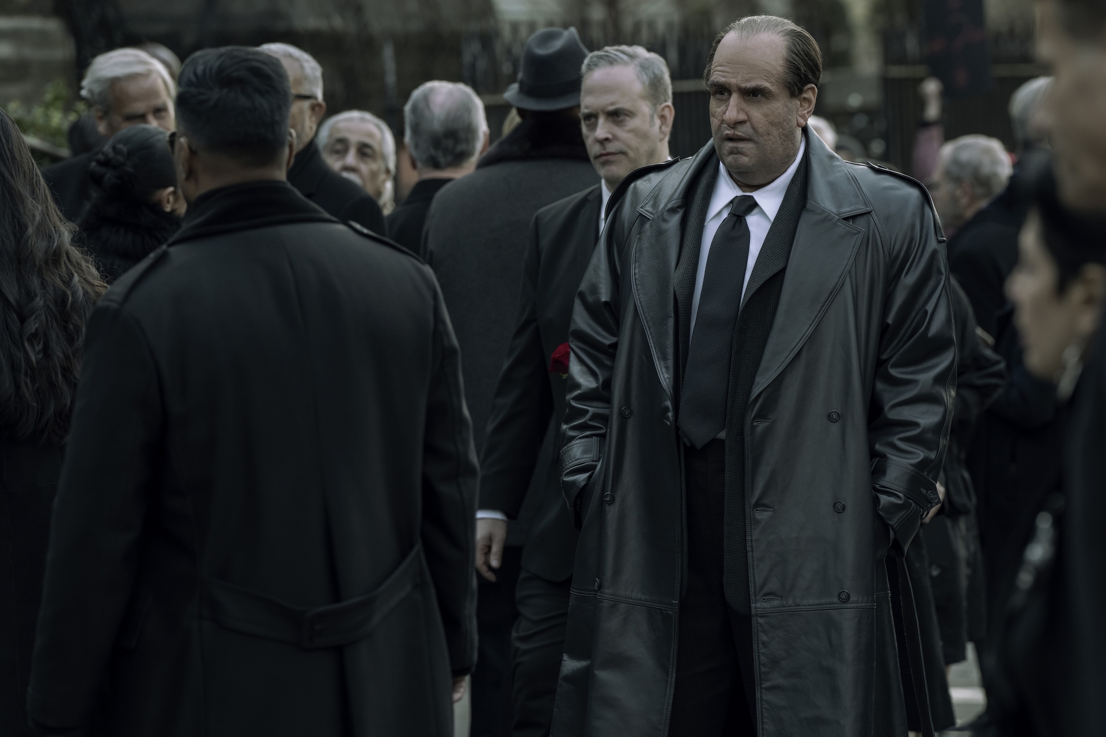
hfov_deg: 10.3
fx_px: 6144
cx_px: 553
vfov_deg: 6.9
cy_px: 368
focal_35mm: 200
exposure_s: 1/320
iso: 1600
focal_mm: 200
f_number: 5.6
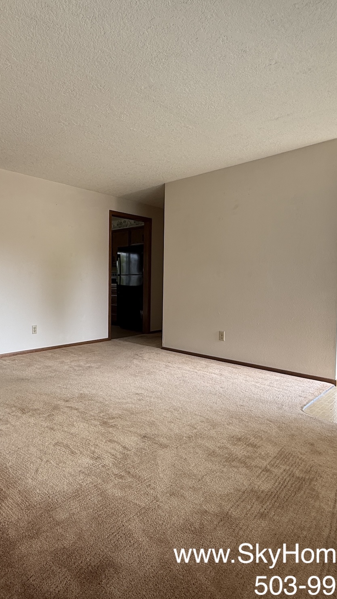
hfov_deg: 52.5
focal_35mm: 21
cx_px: 110
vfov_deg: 83.8
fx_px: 333
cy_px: 296
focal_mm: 2.22
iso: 80
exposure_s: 1/99
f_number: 2.2
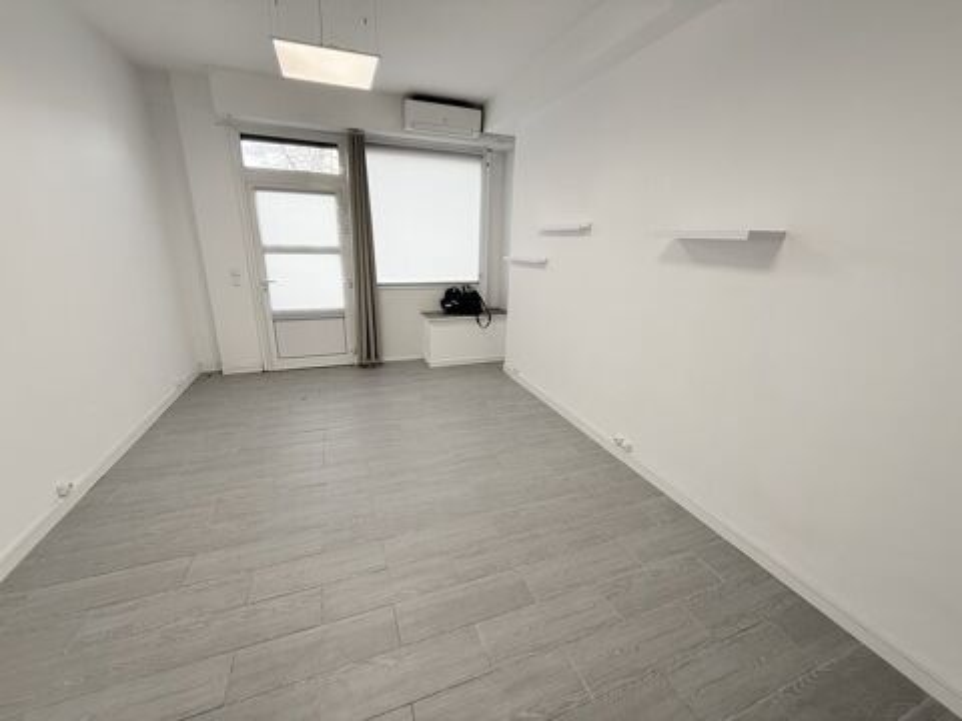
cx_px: 481
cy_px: 360
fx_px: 389
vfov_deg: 85.7
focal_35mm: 14
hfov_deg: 102.1
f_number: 2.2
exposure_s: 1/100
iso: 80
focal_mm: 2.22
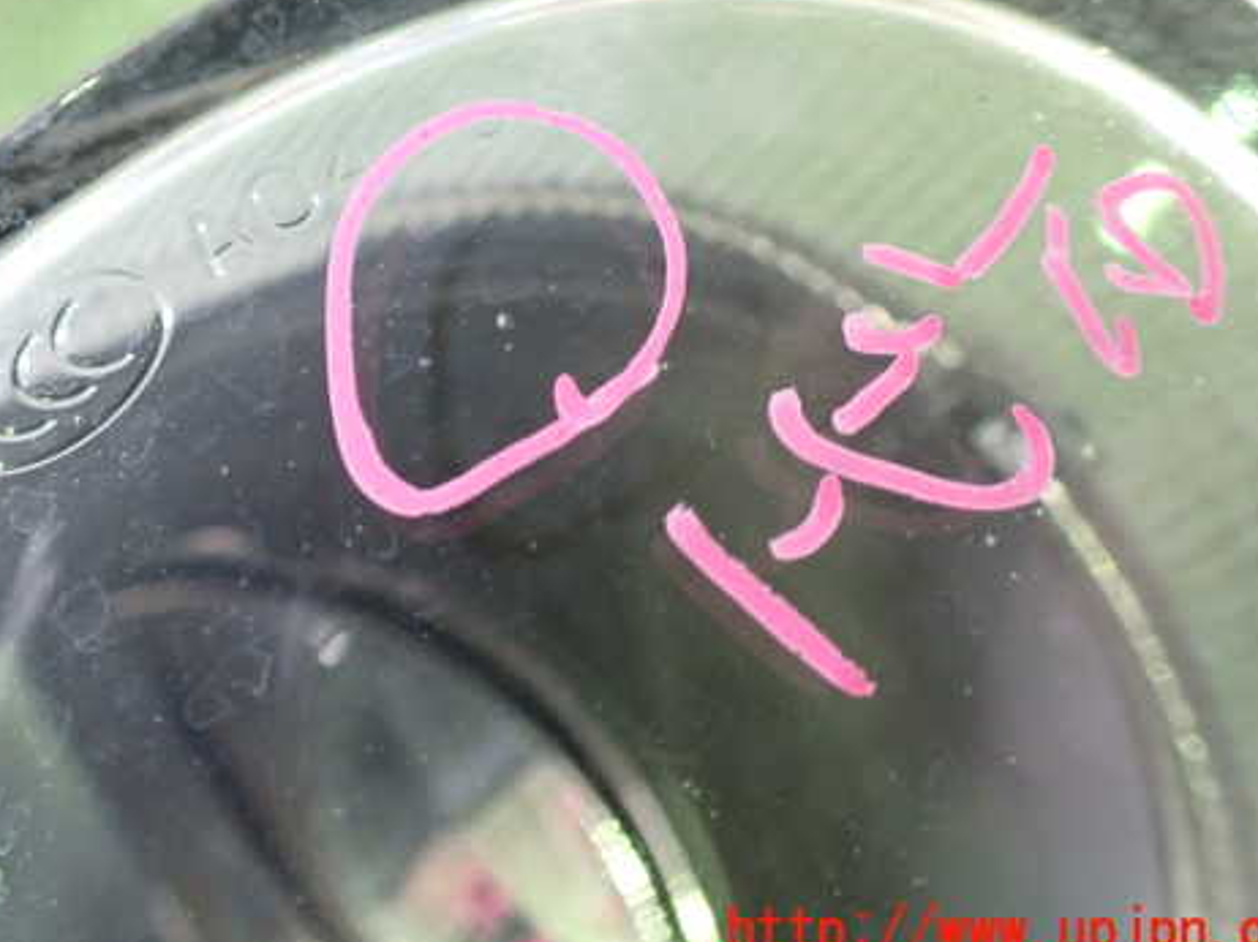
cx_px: 526
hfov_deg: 47.7
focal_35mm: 39
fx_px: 1417
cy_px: 354
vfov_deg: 36.6
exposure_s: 1/40
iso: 800
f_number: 2.3
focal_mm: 5.4
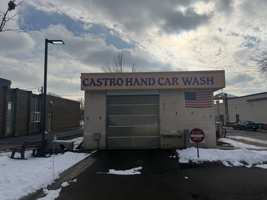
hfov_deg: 65.1
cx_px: 149
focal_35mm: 27
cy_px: 95
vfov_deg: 51.3
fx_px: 208
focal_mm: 6.76
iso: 64
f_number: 1.78
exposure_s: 1/14286
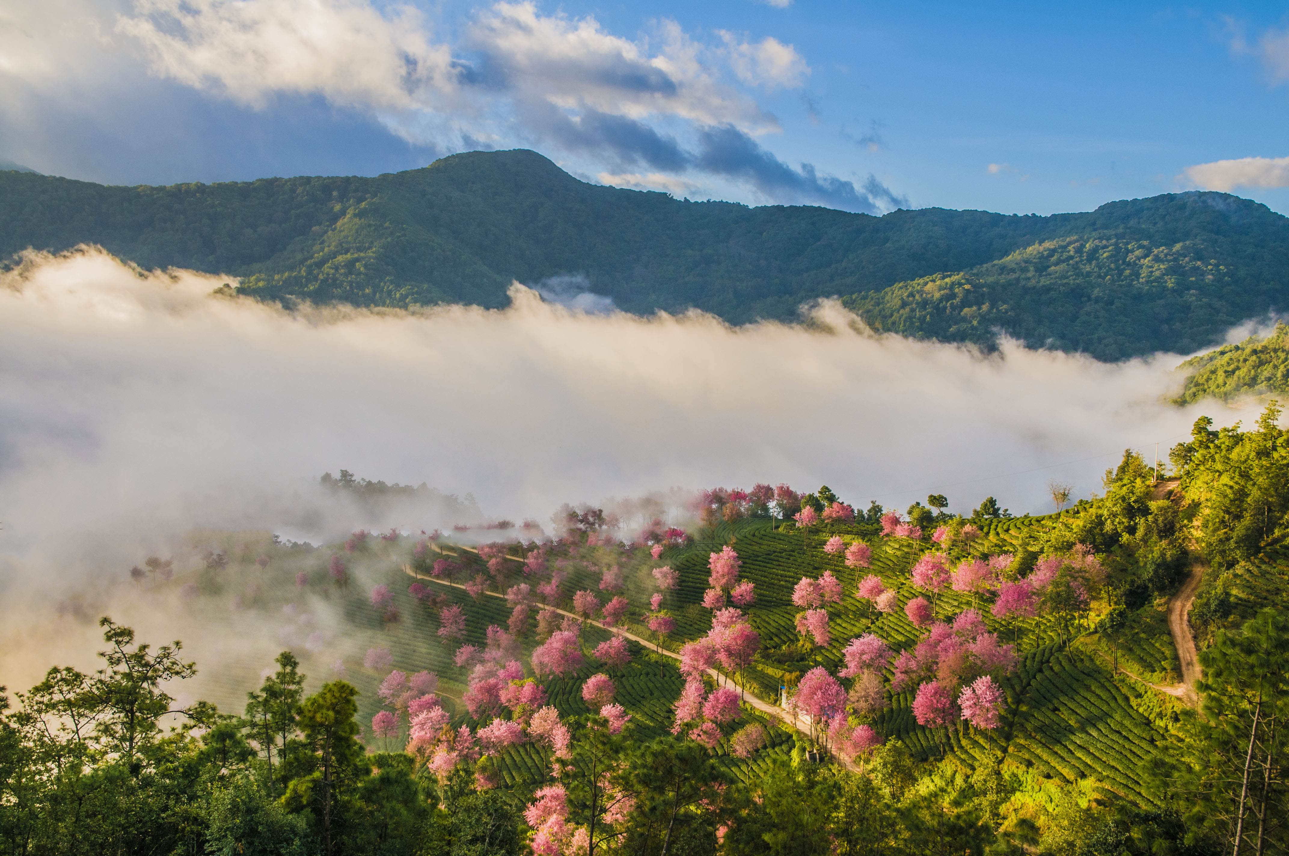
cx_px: 644
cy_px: 428
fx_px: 1341
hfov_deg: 51.3
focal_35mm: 38
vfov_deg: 35.4
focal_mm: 25
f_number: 8
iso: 160
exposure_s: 1/200
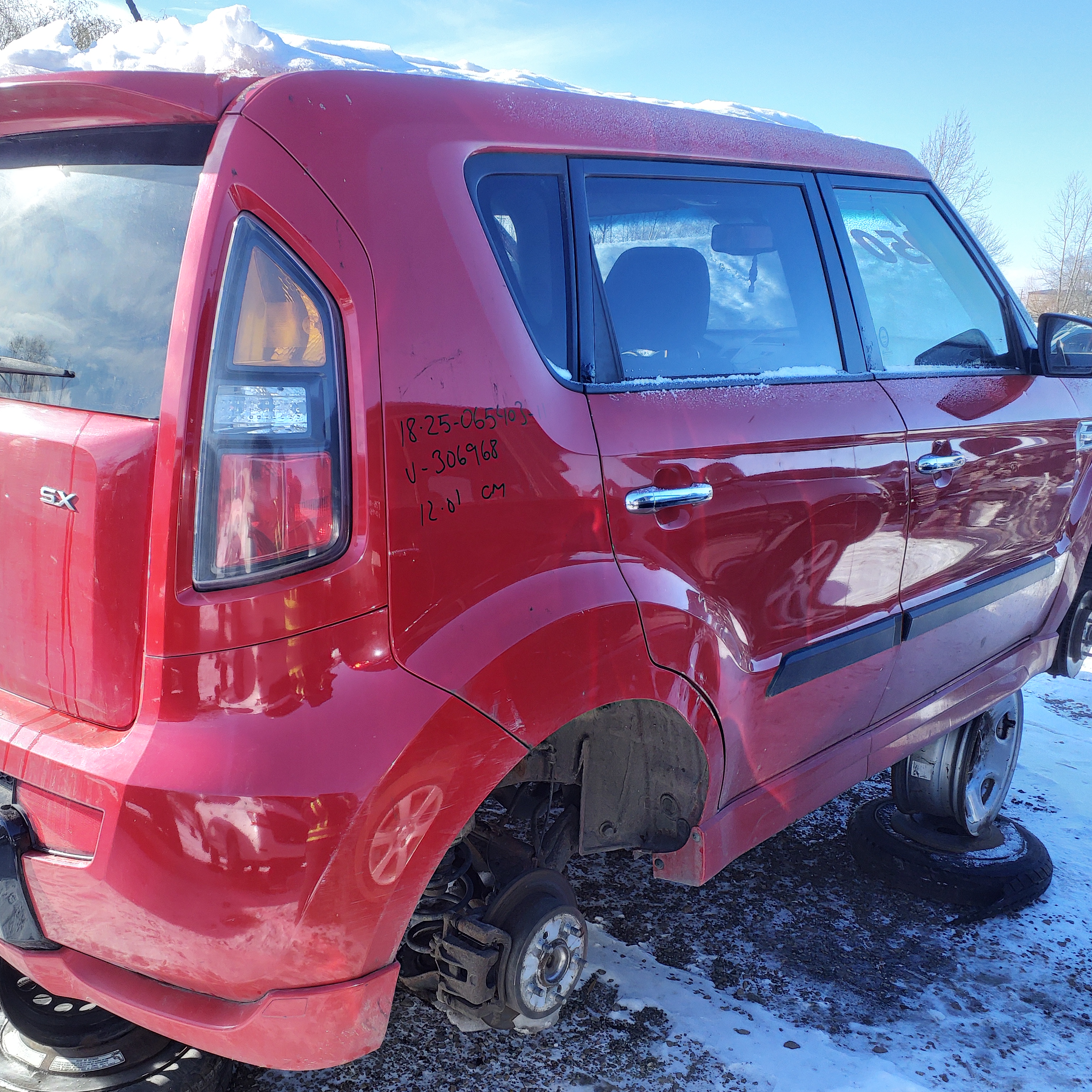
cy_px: 547
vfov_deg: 52.5
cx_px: 462
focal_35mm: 31
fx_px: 1106
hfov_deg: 52.3
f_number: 1.9
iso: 40
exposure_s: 1/156
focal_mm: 3.58
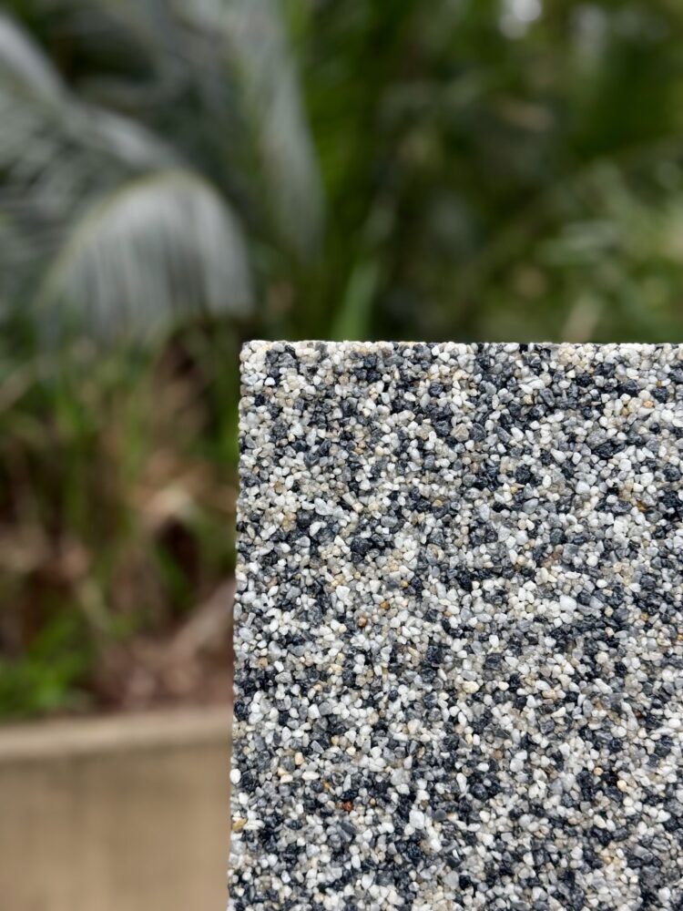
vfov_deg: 39.7
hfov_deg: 30.3
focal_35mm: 48
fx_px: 1263
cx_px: 342
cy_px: 456
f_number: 1.78
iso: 64
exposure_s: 1/237
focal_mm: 6.76
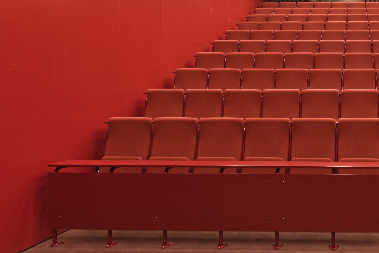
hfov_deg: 40.7
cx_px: 349
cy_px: 96
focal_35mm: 44
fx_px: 463
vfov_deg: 30.4
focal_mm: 14
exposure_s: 1/100
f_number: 4
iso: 800
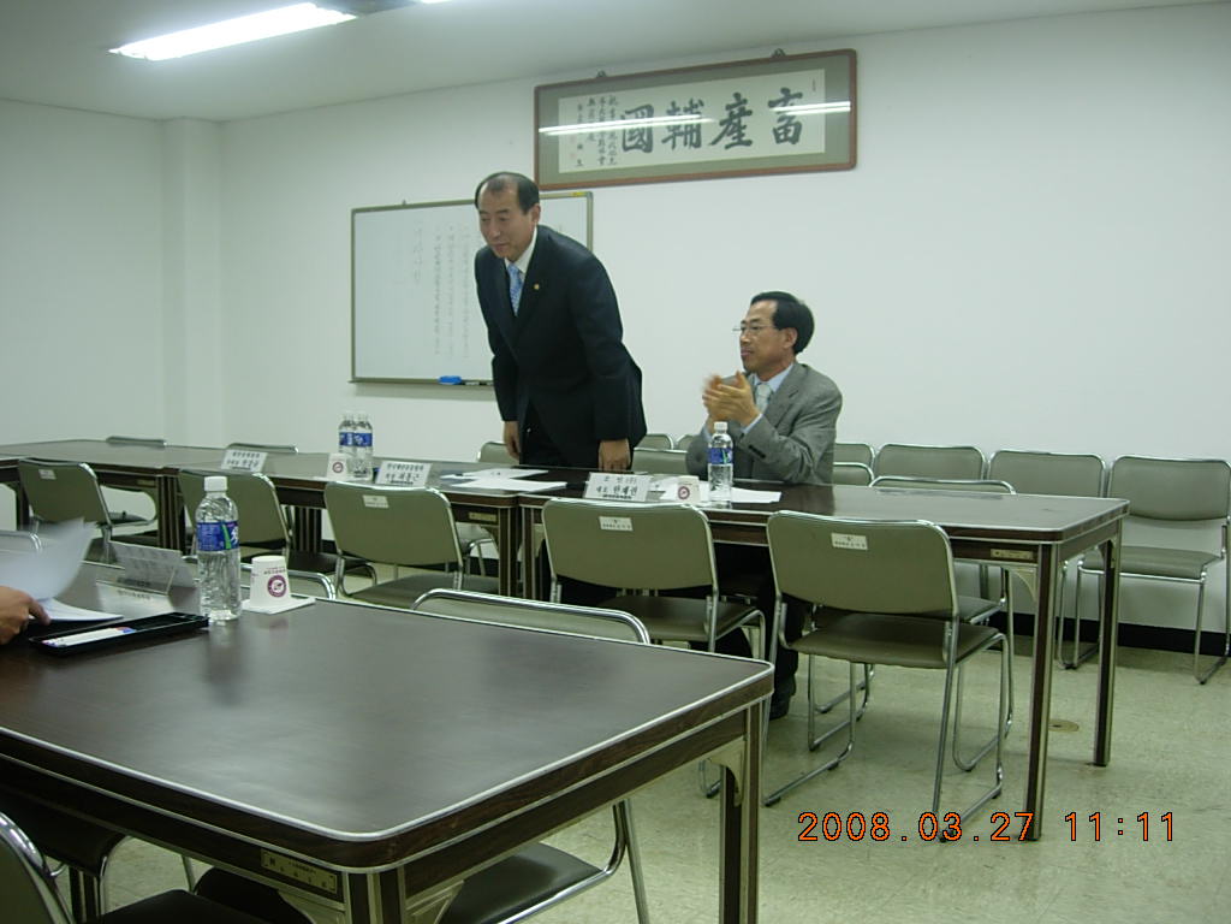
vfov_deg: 37.7
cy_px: 462
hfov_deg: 49.0
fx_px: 1351
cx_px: 616
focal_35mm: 38
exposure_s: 1/30.2
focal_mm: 7.8
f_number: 2.8
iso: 64
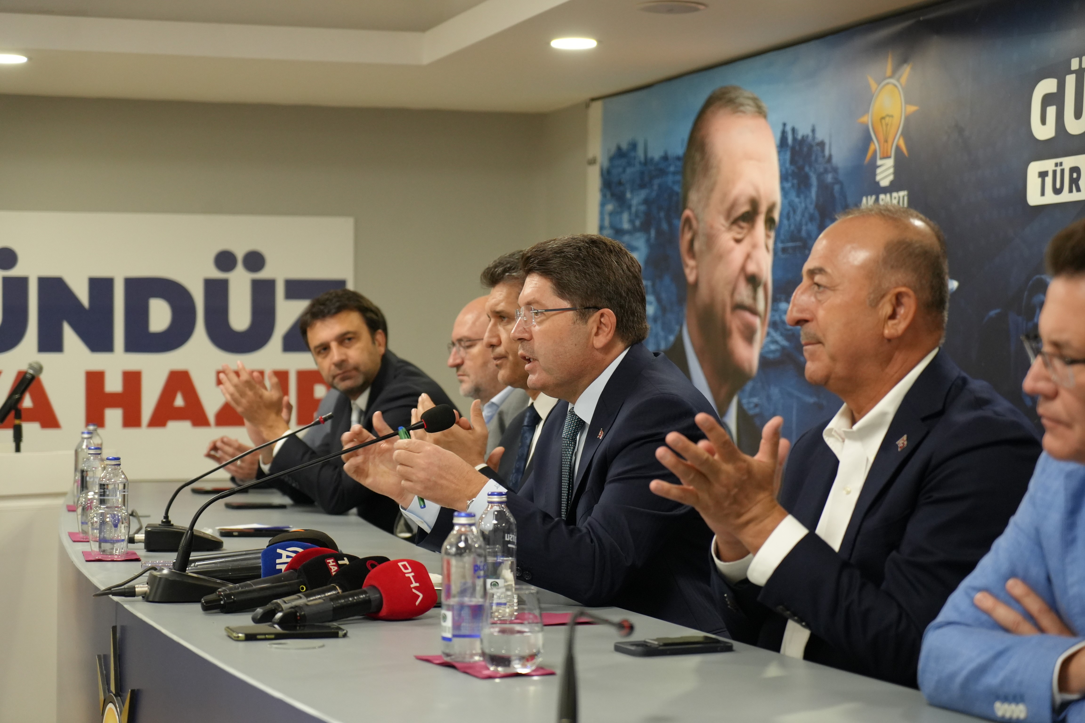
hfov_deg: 28.8
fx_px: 2110
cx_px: 542
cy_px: 362
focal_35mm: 70
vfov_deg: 19.5
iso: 3200
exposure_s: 1/160
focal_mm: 70
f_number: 4
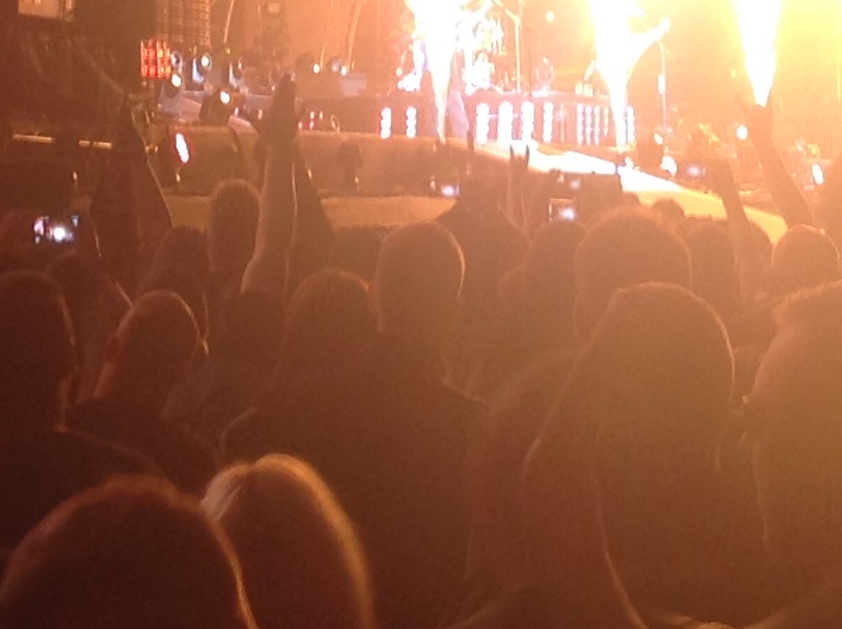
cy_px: -530
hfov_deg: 13.1
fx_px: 3668
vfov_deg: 9.3
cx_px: 493
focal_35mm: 151
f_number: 2.4
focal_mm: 4.28
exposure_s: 1/15
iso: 50
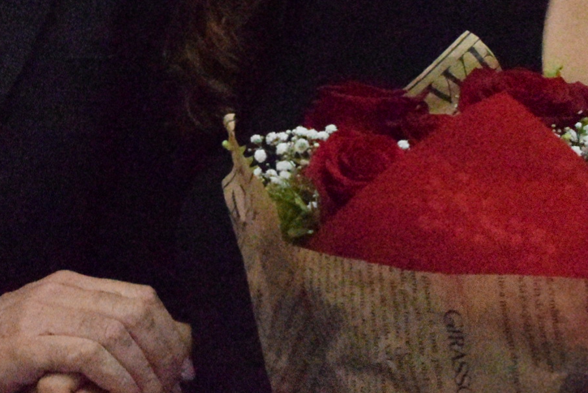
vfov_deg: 5.0
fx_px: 4473
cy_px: -169
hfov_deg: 7.5
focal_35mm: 274
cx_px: 28
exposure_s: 1/400
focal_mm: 55
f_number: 8
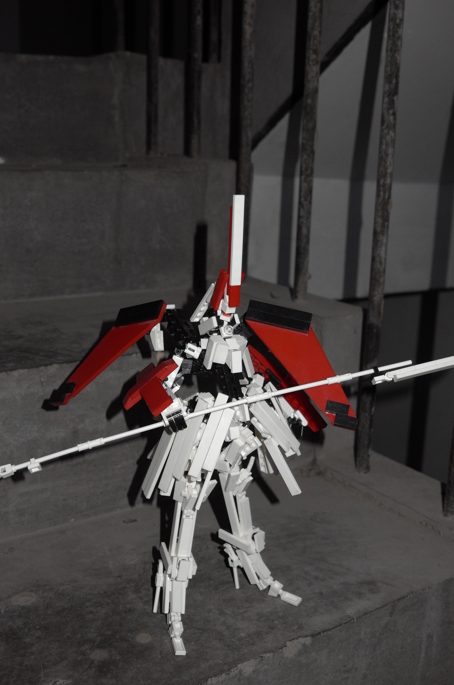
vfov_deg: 49.6
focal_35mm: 39
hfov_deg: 34.1
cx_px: 227
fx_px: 741
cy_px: 342
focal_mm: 26
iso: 1600
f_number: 5.6
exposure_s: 1/40
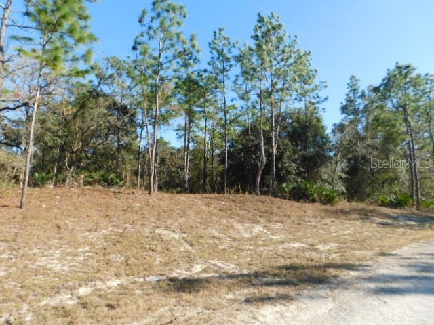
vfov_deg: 58.9
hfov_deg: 73.9
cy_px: 162
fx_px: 288
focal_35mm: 23
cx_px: 217
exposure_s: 1/800
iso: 125
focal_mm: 4
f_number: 3
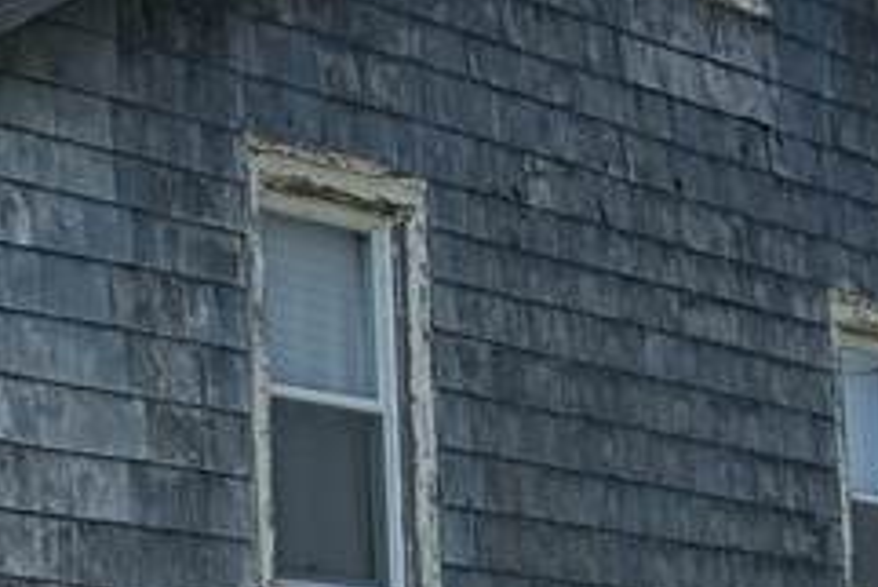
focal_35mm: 106
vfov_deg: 12.7
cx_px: -587
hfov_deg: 16.7
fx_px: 2587
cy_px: 638
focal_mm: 6.76
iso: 80
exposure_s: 1/2370
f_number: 1.78
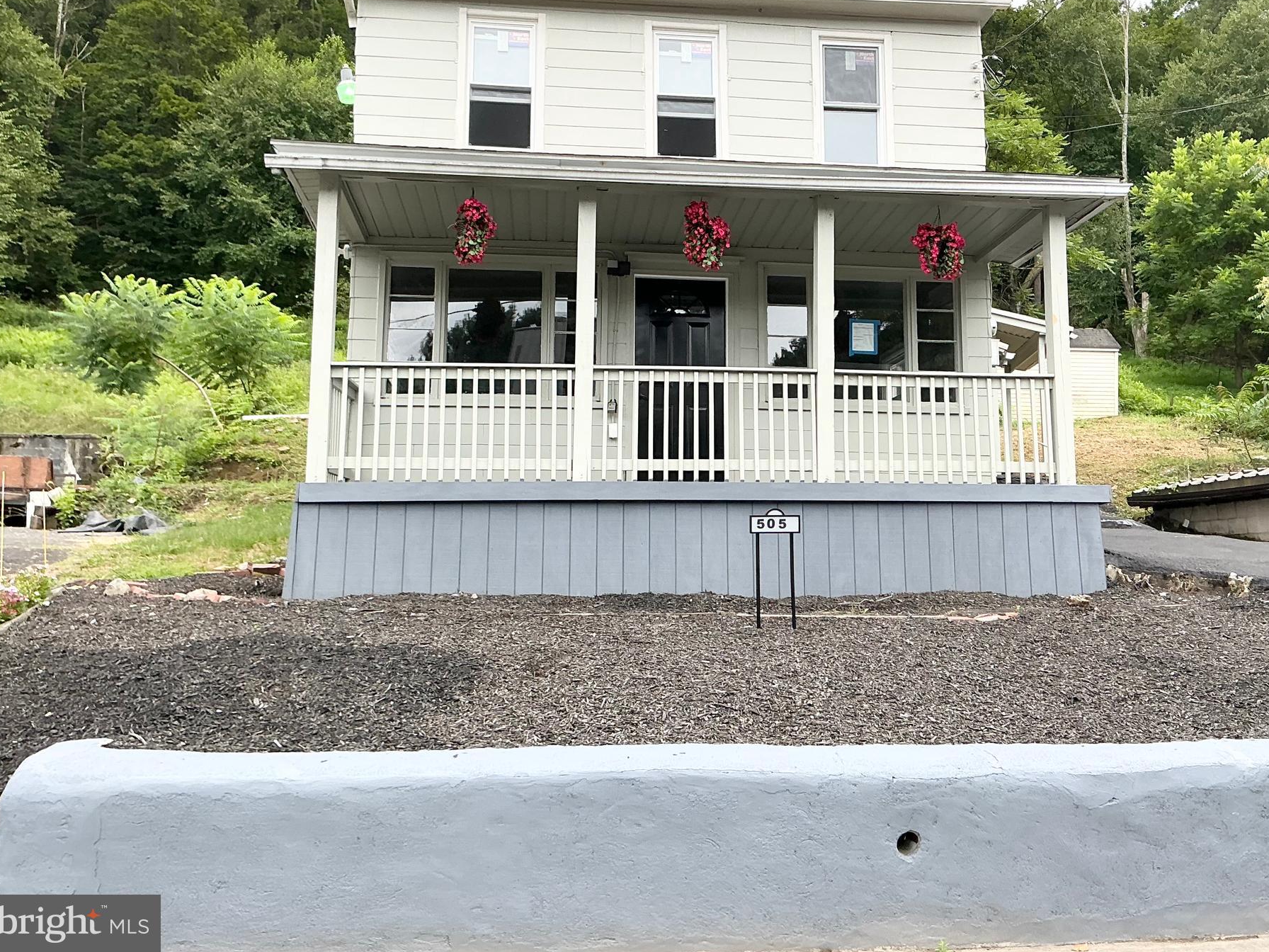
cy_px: 409
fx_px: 1173
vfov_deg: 44.0
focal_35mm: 32
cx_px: 709
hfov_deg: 56.7
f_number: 1.8
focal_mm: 3
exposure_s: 1/279
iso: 25
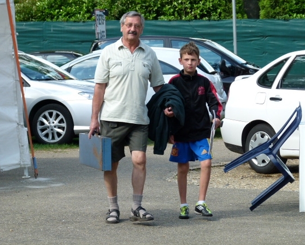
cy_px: 122
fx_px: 1743
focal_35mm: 193
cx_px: 142
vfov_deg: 8.0
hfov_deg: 10.0
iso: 100
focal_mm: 33.1
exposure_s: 1/250
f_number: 4
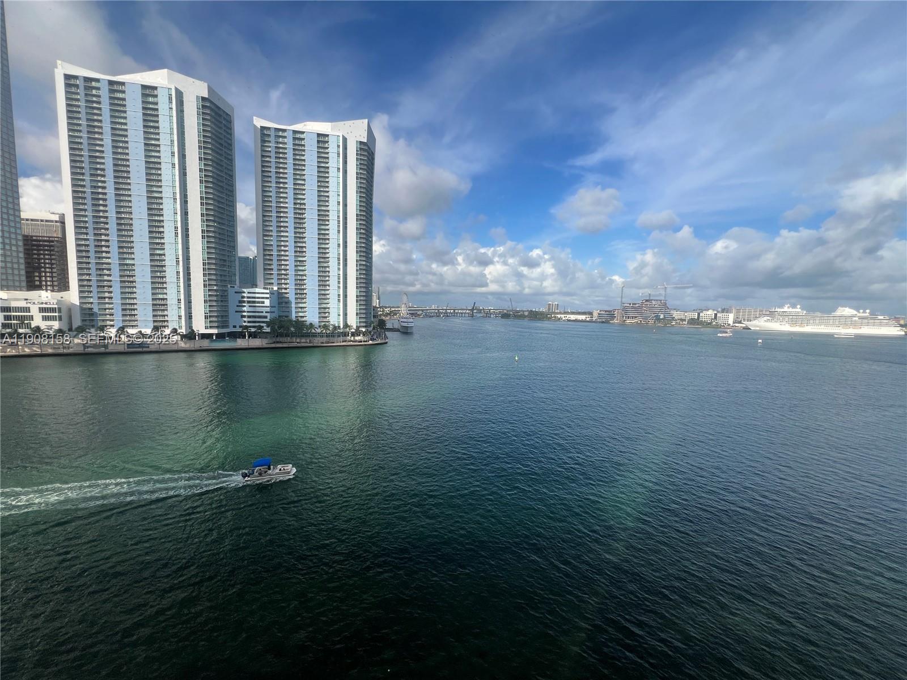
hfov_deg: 106.2
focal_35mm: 13
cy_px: 340
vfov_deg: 89.9
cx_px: 454
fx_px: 341
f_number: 1.8
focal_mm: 1.57
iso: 32
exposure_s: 1/1876
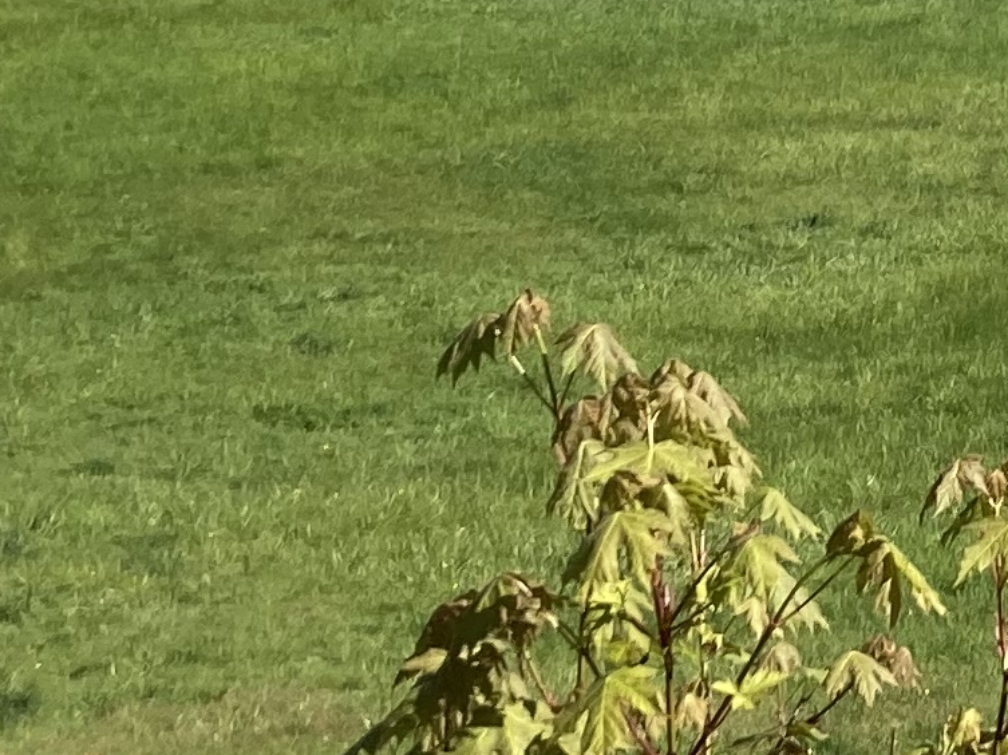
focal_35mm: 150
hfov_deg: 12.8
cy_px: -758
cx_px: 1290
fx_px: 4366
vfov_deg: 9.3
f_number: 1.8
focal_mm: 3.99
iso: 20
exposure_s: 1/1715
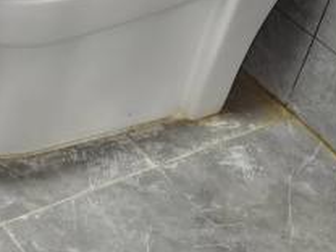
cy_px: -36
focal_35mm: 104
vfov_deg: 13.9
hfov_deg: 17.2
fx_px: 1009
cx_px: -158
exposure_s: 1/50
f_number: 1.9
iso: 400
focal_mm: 6.71
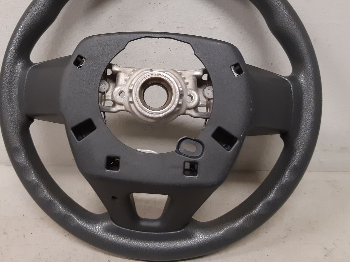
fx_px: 364
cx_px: 135
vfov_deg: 39.4
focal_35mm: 36
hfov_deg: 50.9
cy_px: 101
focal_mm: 3.93
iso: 250
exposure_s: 1/50
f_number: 1.7
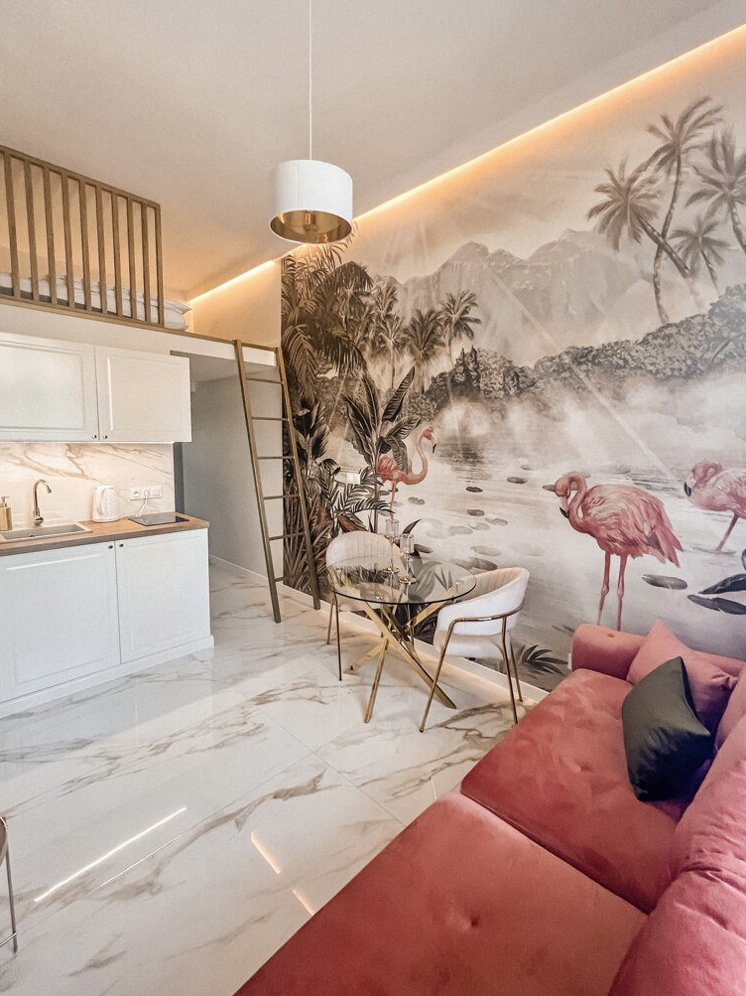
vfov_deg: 102.1
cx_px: 359
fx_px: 402
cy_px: 491
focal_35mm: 14
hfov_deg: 85.6
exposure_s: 1/70
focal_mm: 1.57
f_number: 1.8
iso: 250
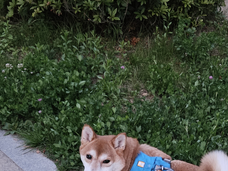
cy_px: 181
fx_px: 415
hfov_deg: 30.6
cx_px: 144
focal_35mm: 63
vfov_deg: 22.2
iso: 1250
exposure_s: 1/24
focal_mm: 5.4
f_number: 1.8
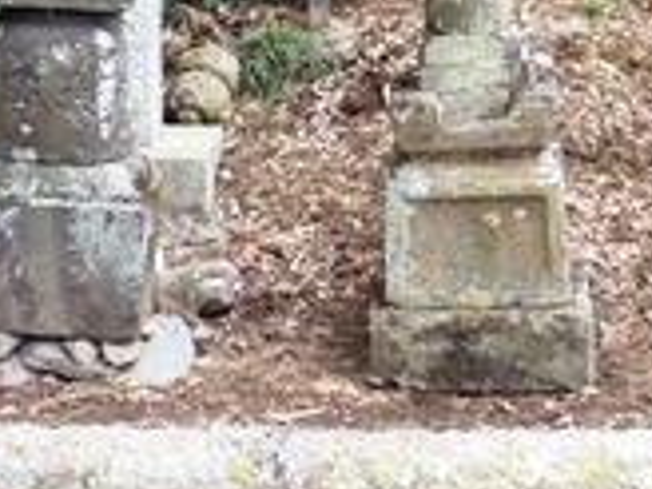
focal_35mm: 117
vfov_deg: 12.3
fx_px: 2204
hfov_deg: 16.8
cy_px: -131
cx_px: 394
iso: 100
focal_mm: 5.4
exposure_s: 1/60
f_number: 3.6
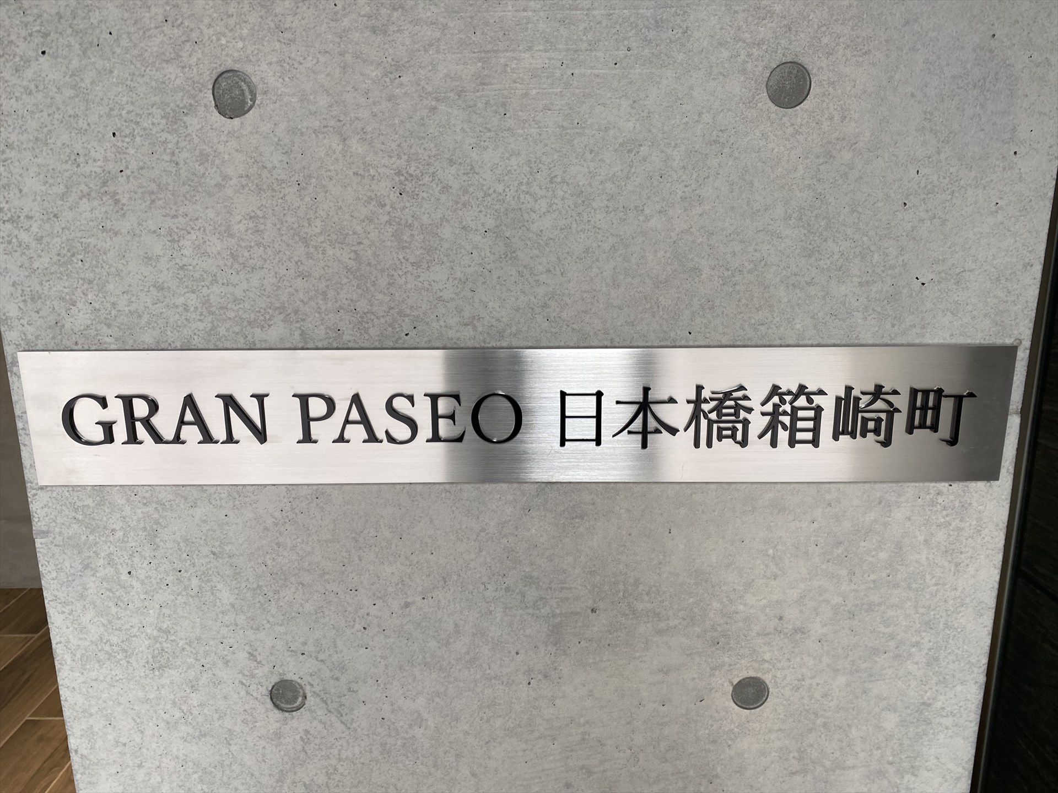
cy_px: 396
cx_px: 529
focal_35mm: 26
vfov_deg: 53.1
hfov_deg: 67.3
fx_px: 795
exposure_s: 1/122
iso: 50
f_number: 1.8
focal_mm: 4.25
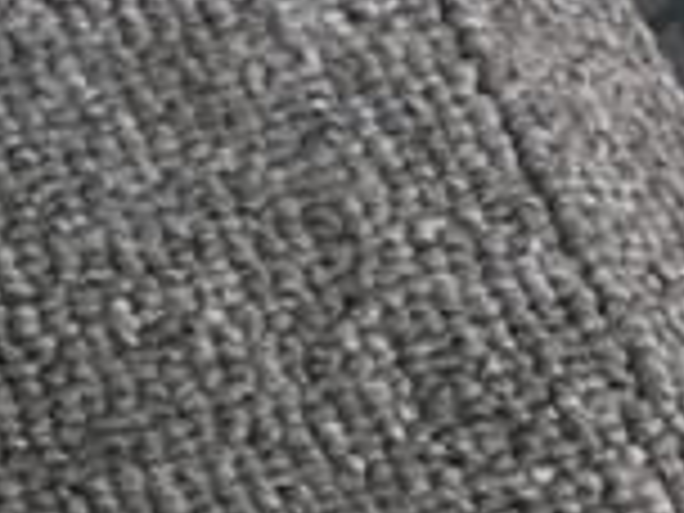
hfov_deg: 9.2
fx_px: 3636
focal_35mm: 184
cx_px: -1166
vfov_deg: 7.9
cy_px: 749
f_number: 2.4
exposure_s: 1/120
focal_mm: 3.3
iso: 40
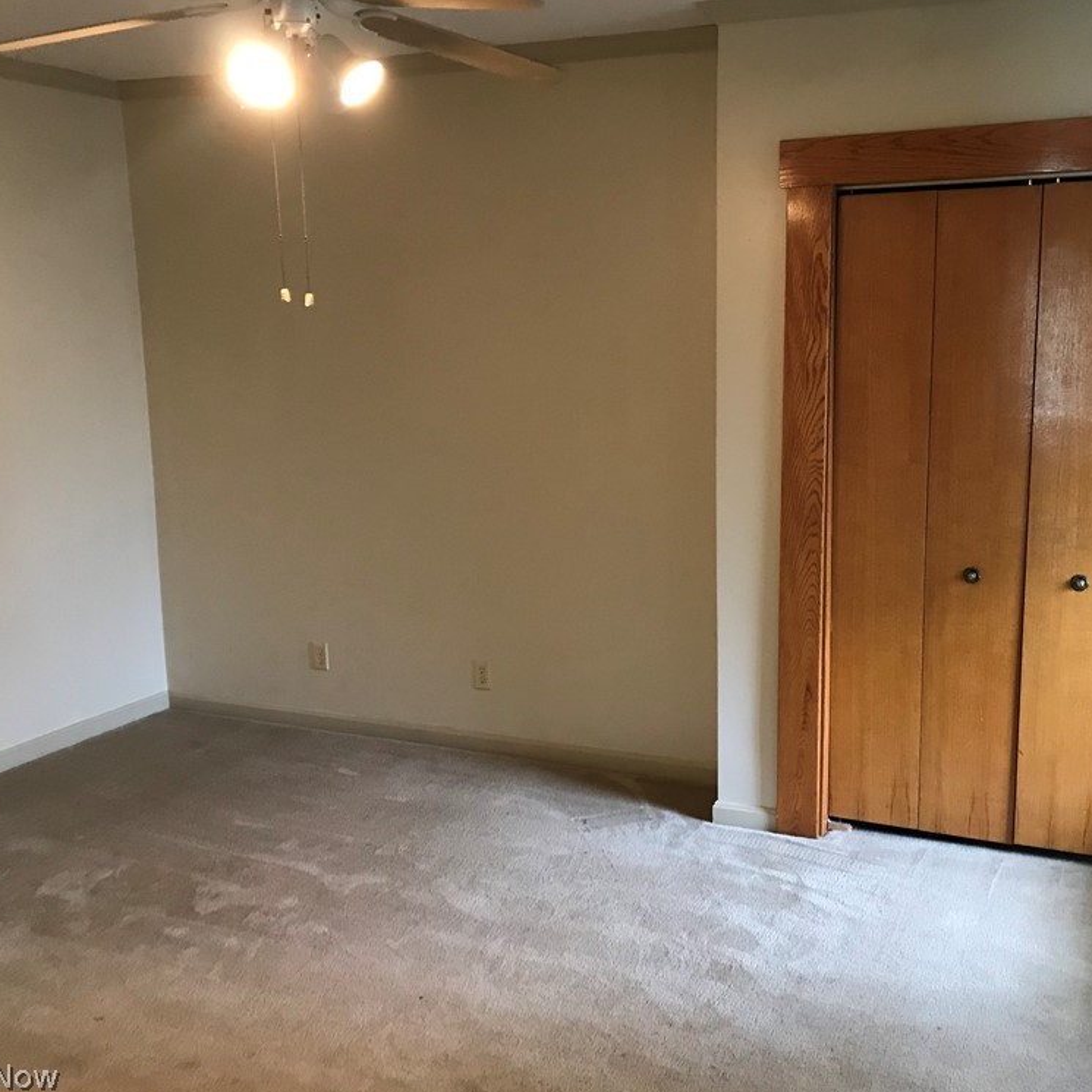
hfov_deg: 48.2
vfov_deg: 48.4
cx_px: 657
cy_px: 538
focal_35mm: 34
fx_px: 1213
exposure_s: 1/15
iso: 64
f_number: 1.8
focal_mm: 3.99
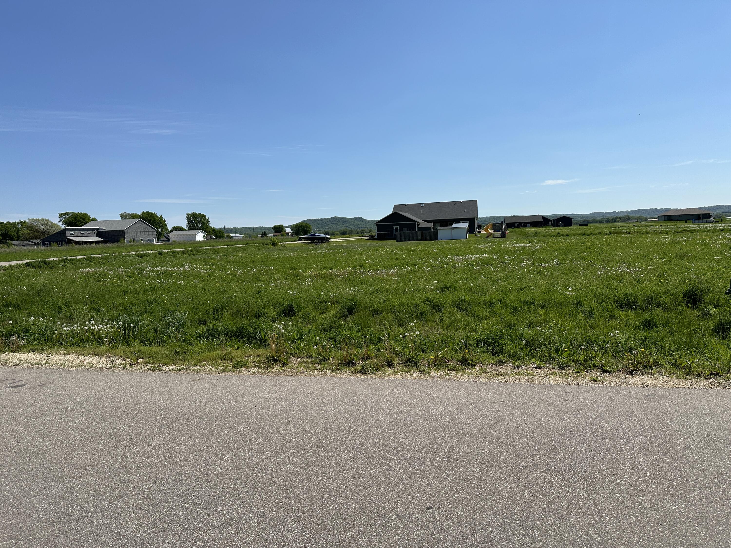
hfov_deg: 71.6
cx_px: 366
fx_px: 507
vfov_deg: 56.8
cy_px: 274
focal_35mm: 24
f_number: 1.78
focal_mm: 6.86
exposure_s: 1/7042
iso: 80
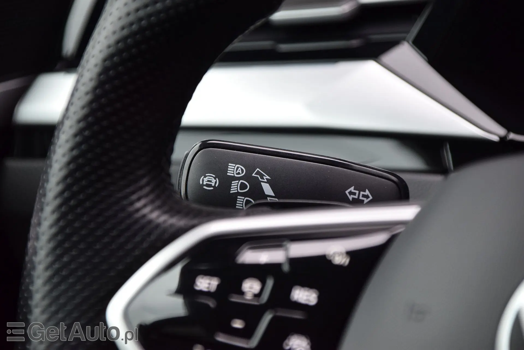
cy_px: 175
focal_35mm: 218
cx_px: 262
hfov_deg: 9.5
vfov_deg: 6.3
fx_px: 3166
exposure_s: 1/250
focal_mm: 145
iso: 800
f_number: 6
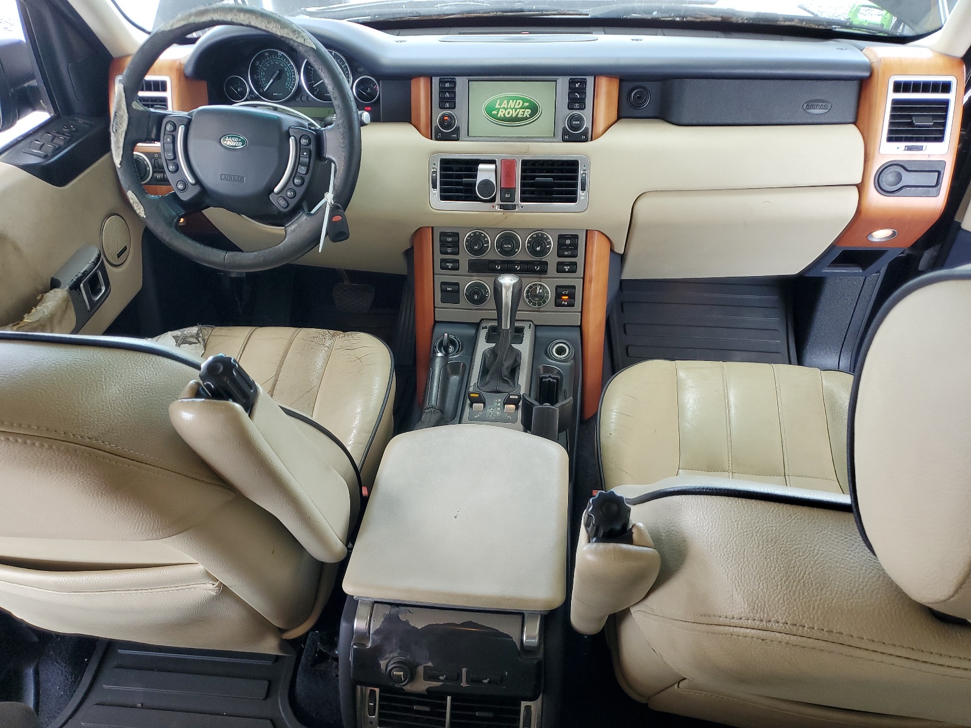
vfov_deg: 53.1
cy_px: 364
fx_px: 729
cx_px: 486
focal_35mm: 26
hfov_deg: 67.3
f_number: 1.5
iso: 81
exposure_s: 1/120
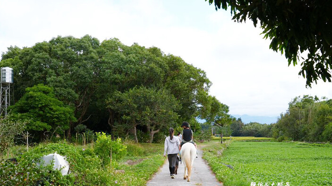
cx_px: 170
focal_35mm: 57
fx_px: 502
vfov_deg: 21.0
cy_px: 120
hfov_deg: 36.6
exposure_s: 1/200
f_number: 8
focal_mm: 45
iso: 160
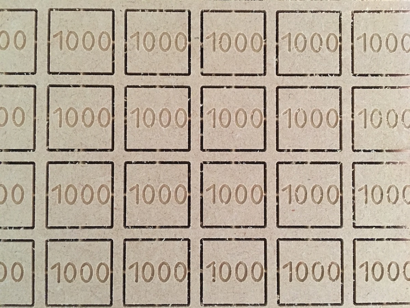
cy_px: 154
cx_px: 205
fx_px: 343
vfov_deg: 48.2
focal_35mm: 29
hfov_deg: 61.7
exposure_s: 1/4
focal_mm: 4.15
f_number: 2.2
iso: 100
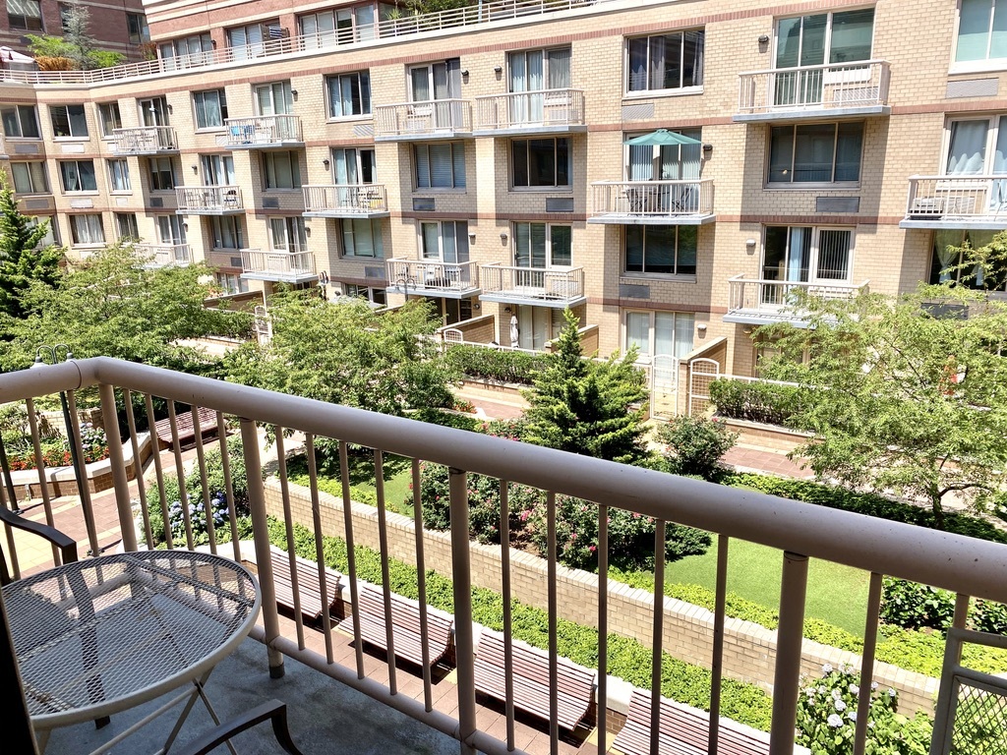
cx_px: 504
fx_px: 756
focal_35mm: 26
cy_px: 378
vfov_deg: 53.1
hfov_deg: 67.3
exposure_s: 1/2227
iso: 32
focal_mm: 4.25
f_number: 1.8
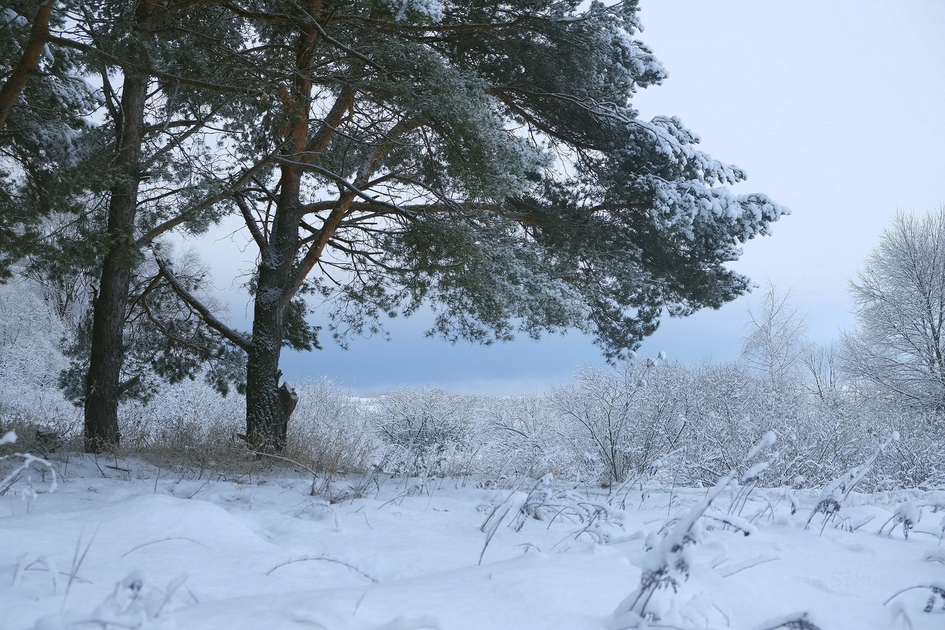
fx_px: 1234
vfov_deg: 28.6
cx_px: 472
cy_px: 315
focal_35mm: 47
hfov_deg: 41.9
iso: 400
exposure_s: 1/250
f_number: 4.5
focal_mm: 31.5
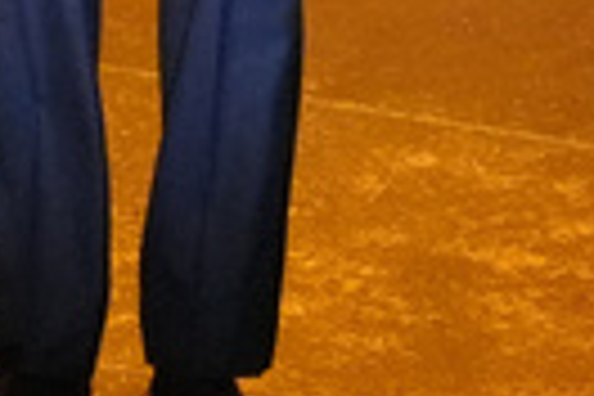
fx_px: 33938
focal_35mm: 2057
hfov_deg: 1.0
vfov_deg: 0.7
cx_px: 220
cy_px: -101
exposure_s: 1/320
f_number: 5.6
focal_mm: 265
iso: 10000
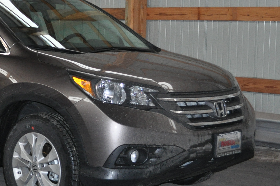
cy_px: 94
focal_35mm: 90
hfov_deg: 22.3
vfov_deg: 15.2
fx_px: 699
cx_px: 56
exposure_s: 1/60
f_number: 4.2
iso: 800
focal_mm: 26
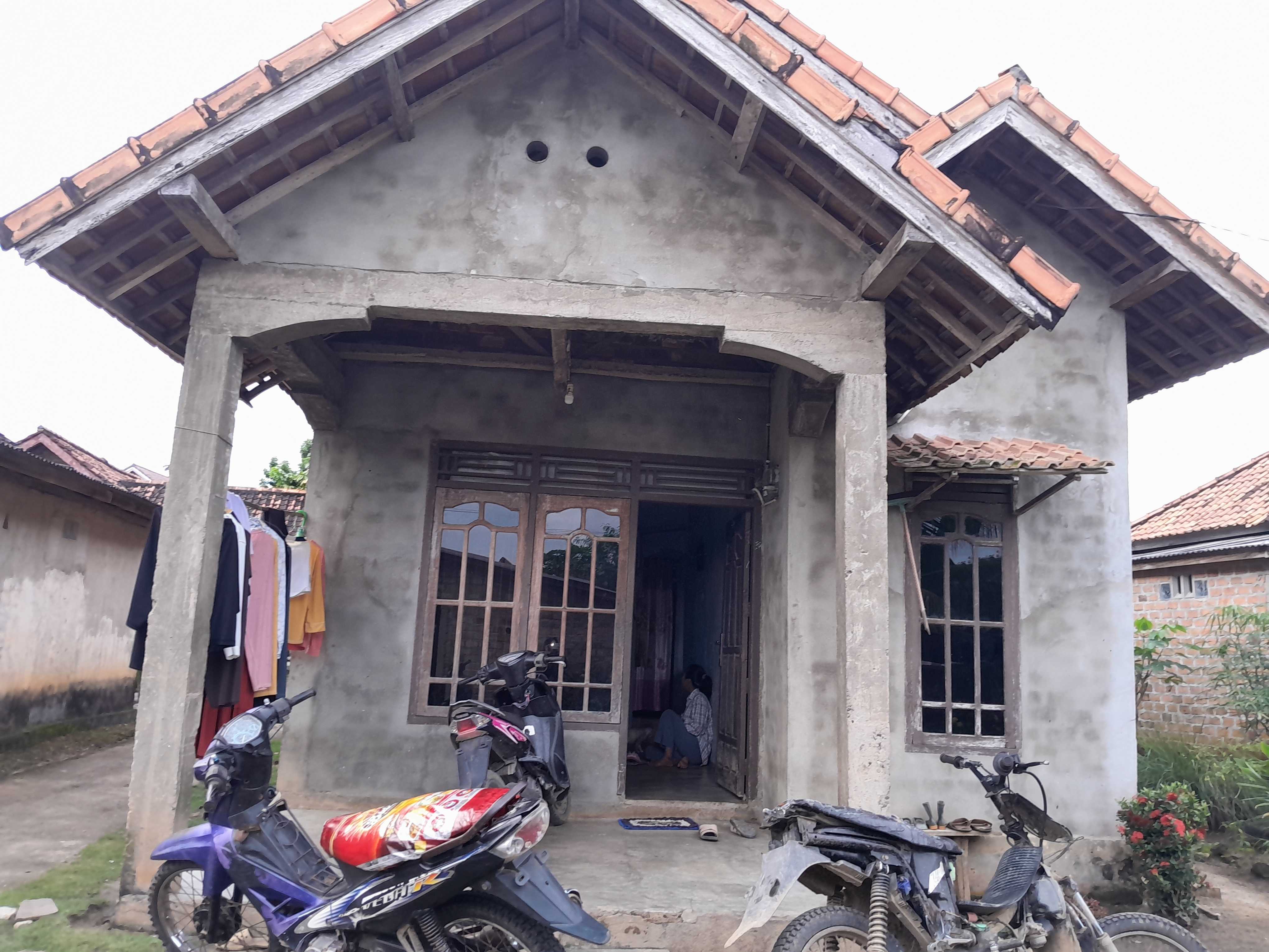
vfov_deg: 53.1
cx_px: 634
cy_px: 476
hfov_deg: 67.3
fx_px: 953
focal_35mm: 26
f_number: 1.8
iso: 40
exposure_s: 1/50
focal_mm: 3.98
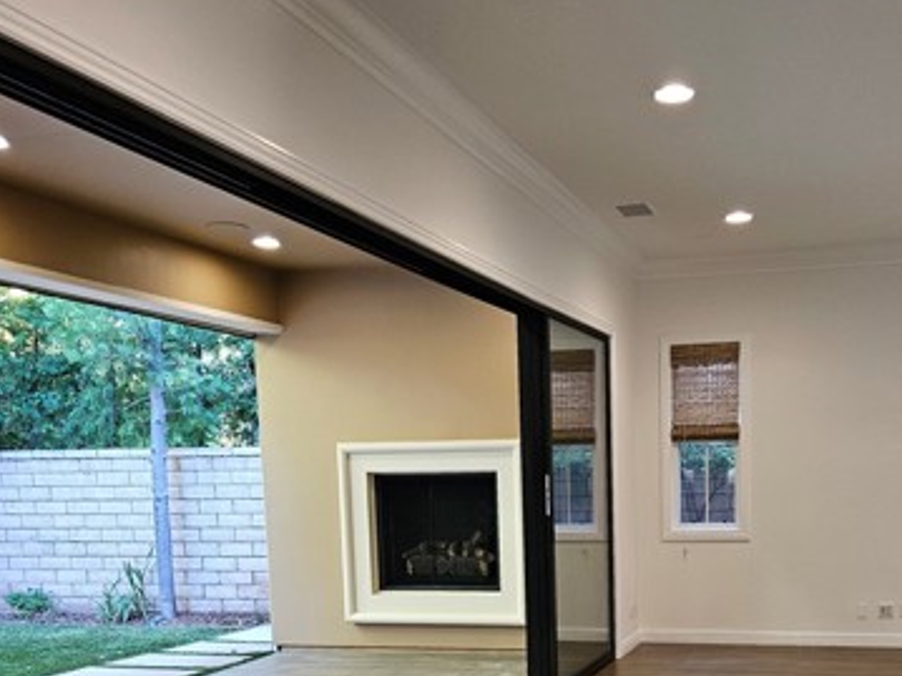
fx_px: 1068
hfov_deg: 45.2
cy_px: 578
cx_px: 595
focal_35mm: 41
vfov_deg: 33.7
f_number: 1.8
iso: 250
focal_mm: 5.4
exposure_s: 1/120
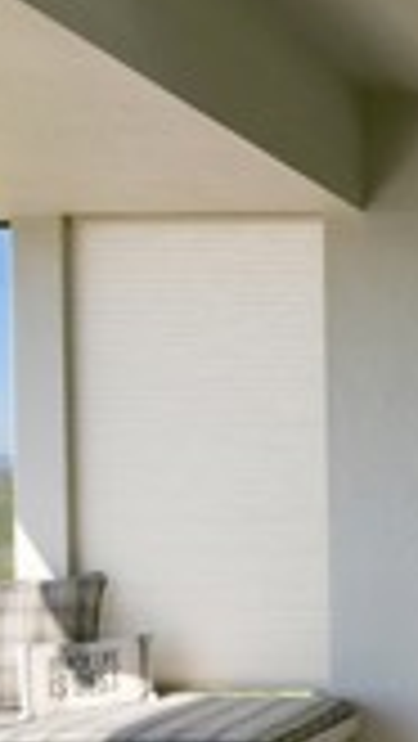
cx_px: 809
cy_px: 488
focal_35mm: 65
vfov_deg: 32.1
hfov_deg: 15.3
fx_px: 1279
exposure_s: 1/500
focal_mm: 16
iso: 400
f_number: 10
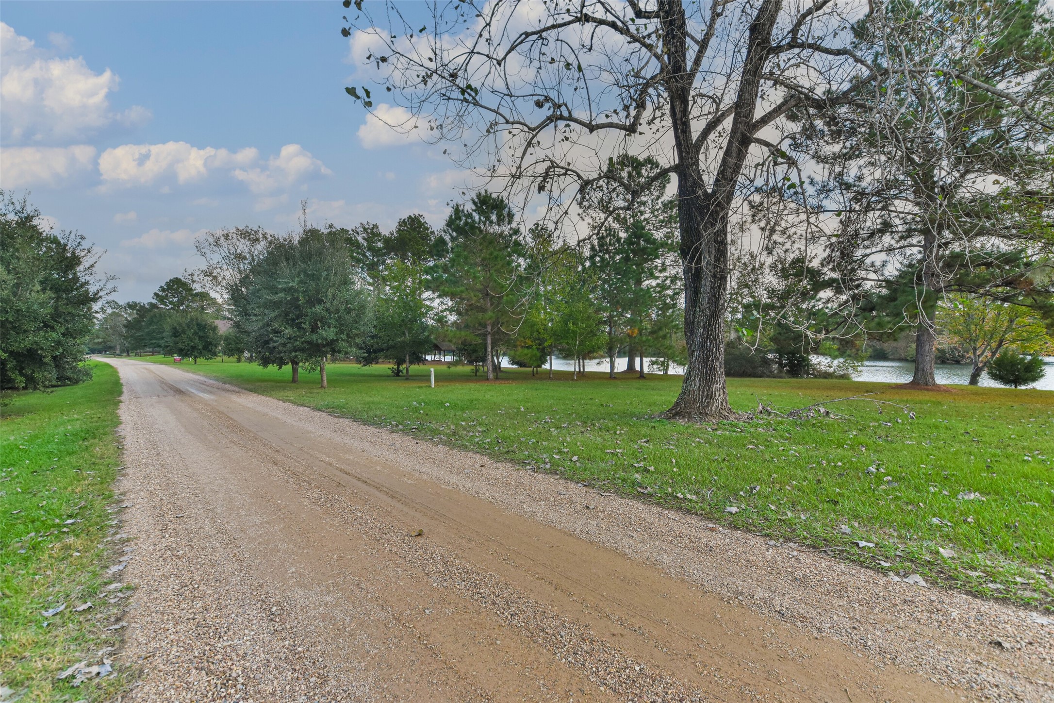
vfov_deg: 77.3
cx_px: 527
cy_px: 352
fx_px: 439
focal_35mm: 15
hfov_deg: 100.4
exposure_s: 1/800
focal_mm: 10
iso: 400
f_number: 8
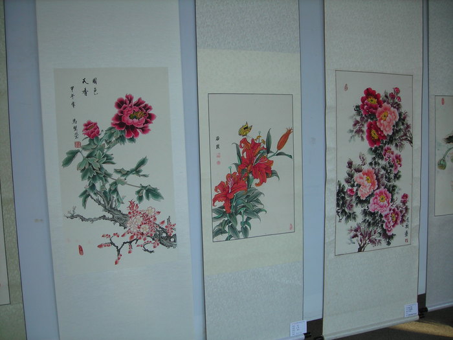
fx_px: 497
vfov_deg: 37.7
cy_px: 170
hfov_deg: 49.0
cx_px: 226
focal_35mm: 38
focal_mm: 6.3
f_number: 3.2
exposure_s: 1/57
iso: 50
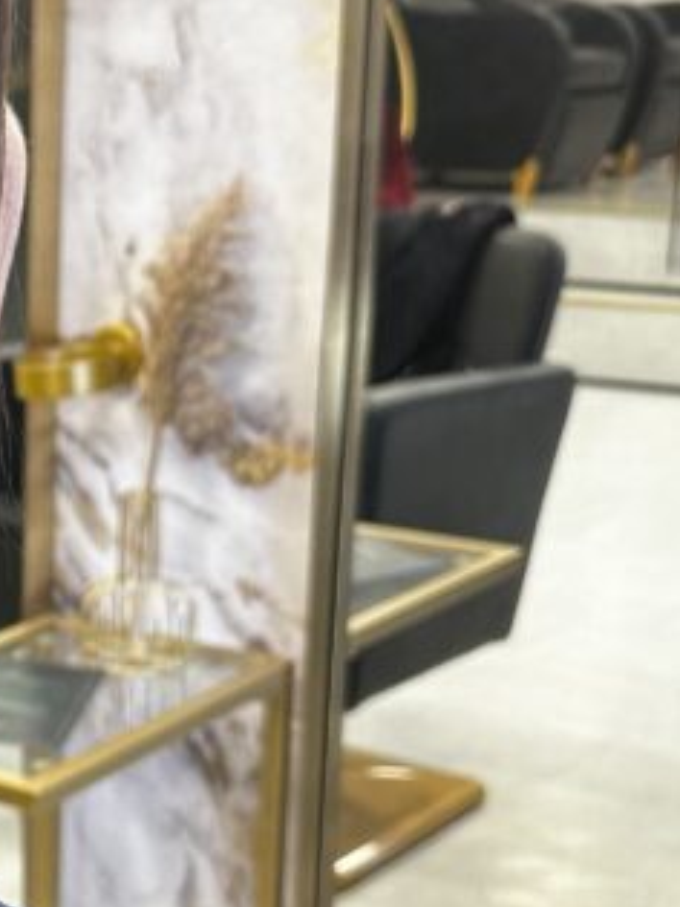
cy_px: 688
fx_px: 2044
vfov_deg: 24.7
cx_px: -320
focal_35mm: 78
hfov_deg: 17.2
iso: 160
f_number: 1.78
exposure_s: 1/50
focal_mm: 6.86
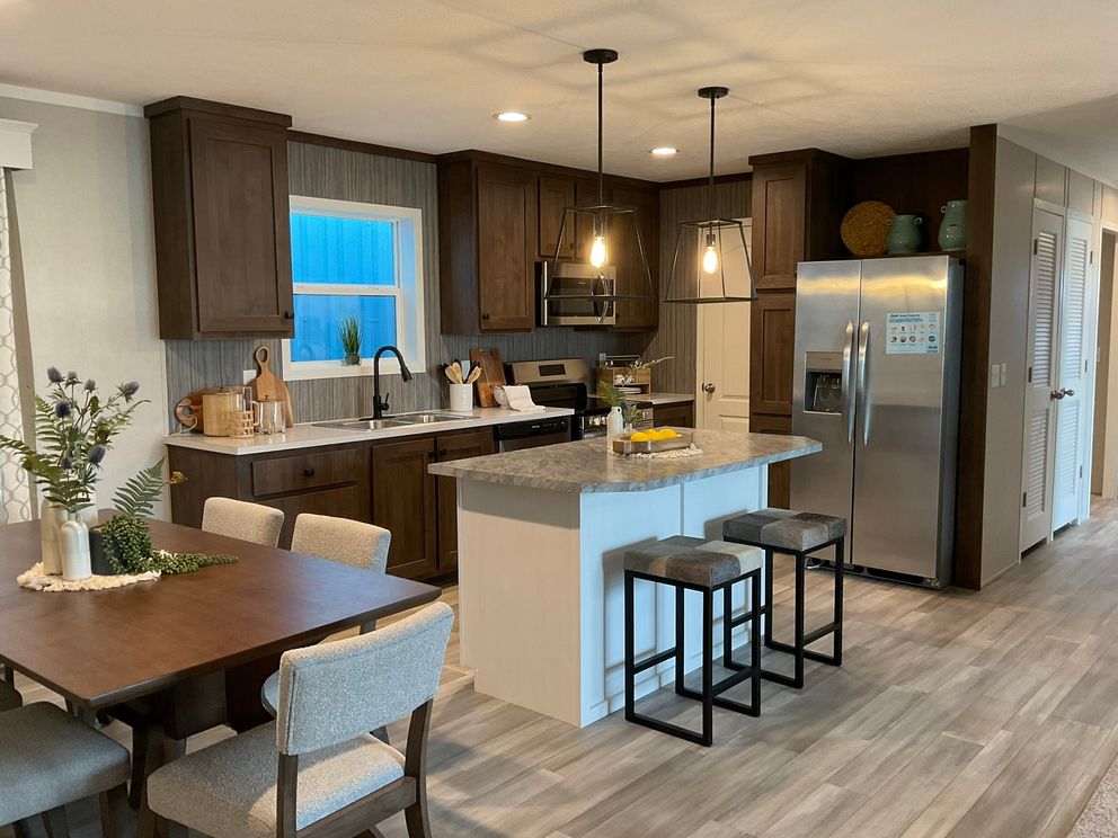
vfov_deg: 48.2
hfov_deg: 61.7
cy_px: 419
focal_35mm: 29
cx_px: 559
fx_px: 937
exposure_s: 1/60
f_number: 1.8
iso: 125
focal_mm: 3
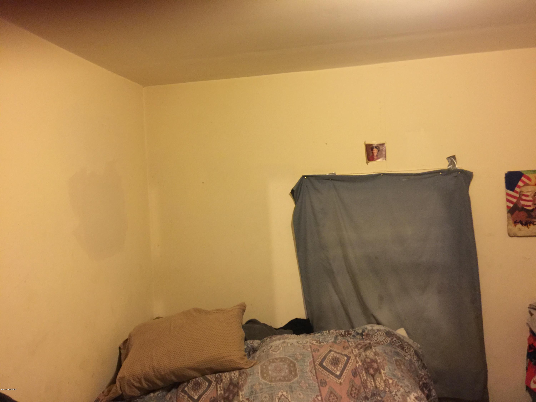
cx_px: 268
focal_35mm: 29
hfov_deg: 61.7
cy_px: 201
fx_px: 449
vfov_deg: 48.2
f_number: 2.2
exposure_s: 1/4
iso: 80
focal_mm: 4.15
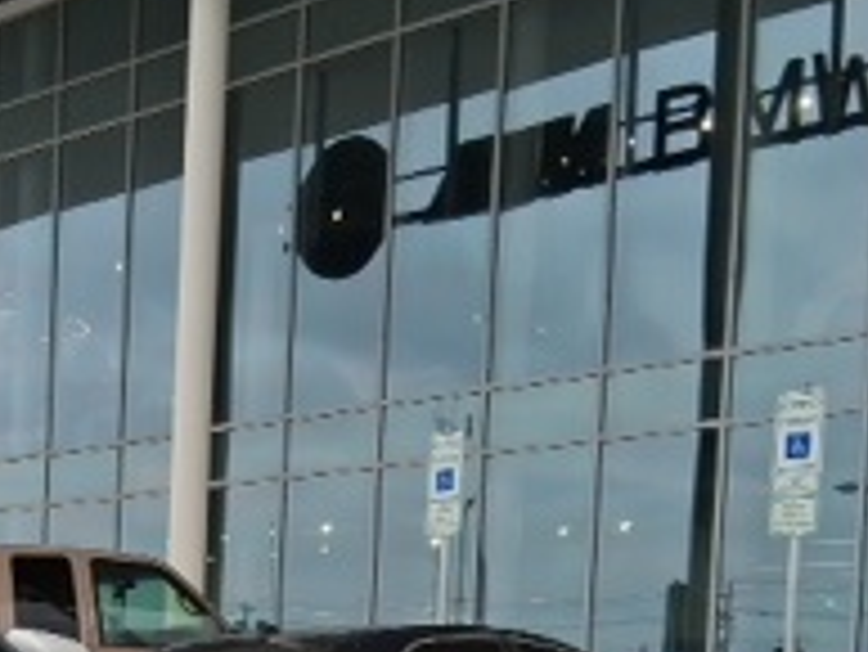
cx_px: -45
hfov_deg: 21.7
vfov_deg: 16.2
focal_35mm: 86
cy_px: 863
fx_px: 2158
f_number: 1.8
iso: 25
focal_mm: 3.98
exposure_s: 1/353
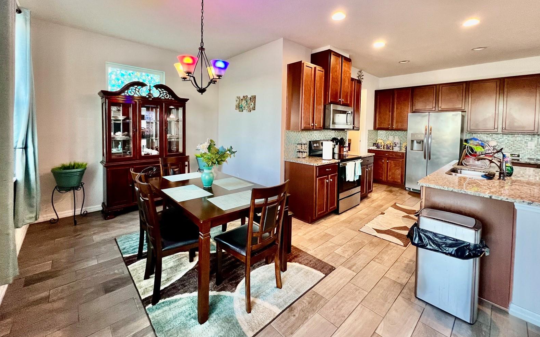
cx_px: 274
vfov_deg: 77.7
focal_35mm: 14
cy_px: 134
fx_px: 206
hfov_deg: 105.3
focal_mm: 1.57
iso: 200
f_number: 1.8
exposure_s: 1/60
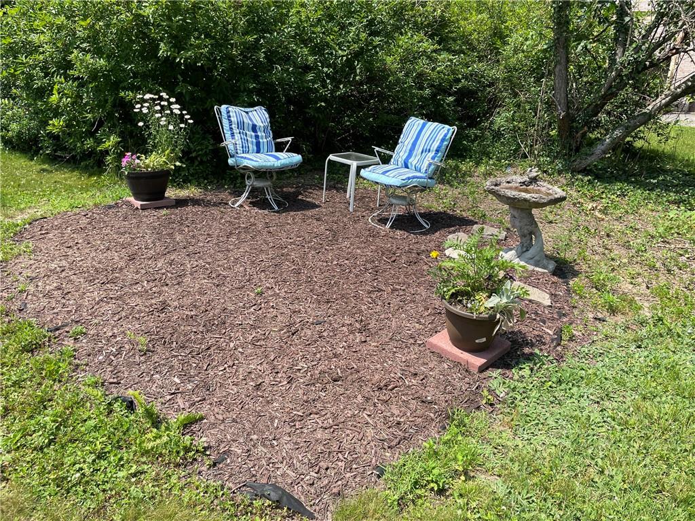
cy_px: 260
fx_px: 522
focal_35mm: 26
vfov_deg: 53.1
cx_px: 348
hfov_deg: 67.3
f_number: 1.6
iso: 32
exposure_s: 1/1689
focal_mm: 4.2
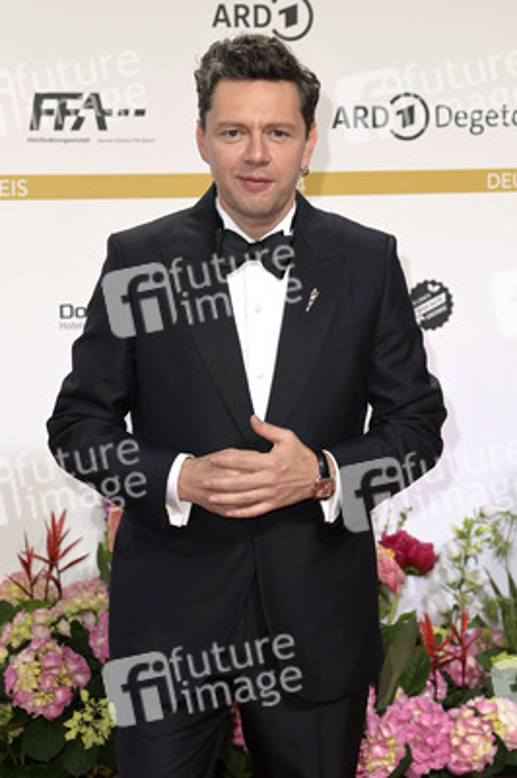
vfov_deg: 22.2
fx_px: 1985
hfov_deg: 14.8
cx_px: 258
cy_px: 389
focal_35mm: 92
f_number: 5
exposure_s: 1/250
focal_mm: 92
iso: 640
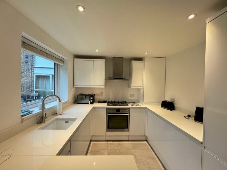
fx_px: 92
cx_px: 114
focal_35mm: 14
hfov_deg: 102.1
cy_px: 85
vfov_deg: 85.7
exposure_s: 1/100
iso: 320
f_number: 2.2
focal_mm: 2.22
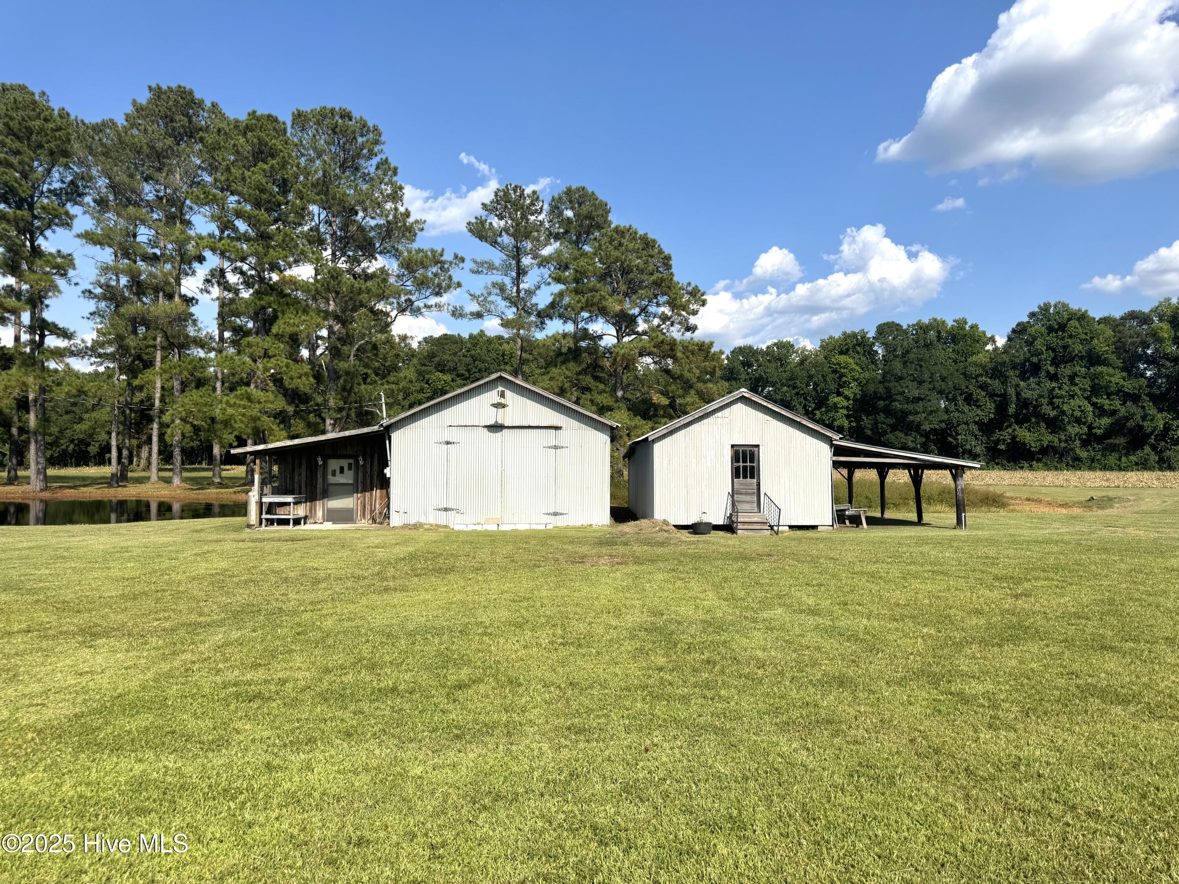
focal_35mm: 24
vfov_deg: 56.8
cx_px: 590
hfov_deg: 71.6
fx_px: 817
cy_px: 442
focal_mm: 6.76
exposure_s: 1/5814
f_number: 1.78
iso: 80
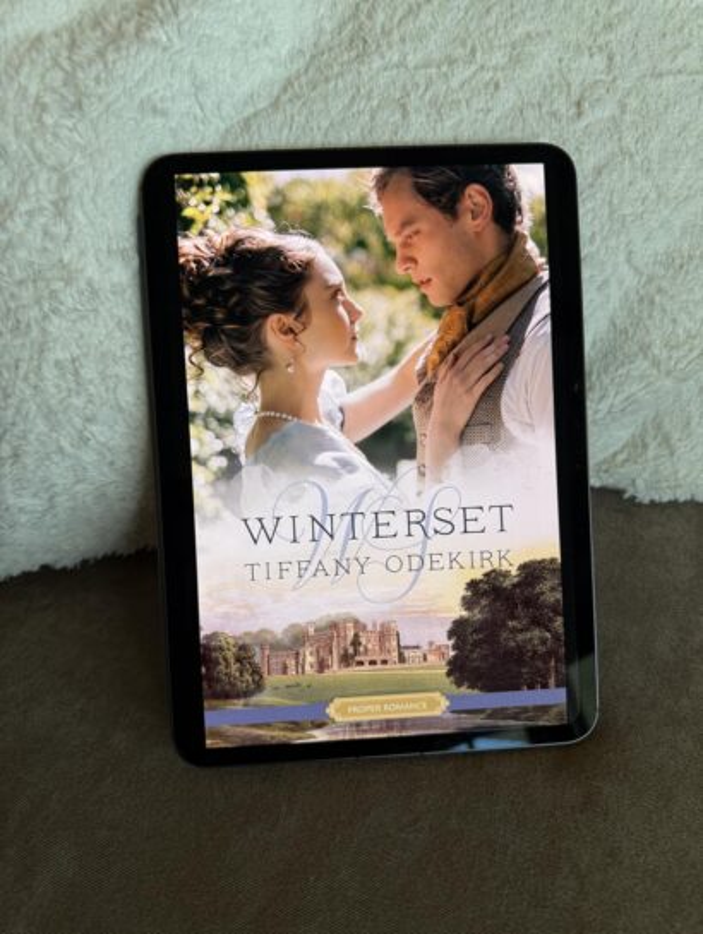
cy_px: 467
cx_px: 352
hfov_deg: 56.9
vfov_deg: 71.5
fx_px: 649
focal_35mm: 24
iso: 160
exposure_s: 1/120
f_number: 1.78
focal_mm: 6.76
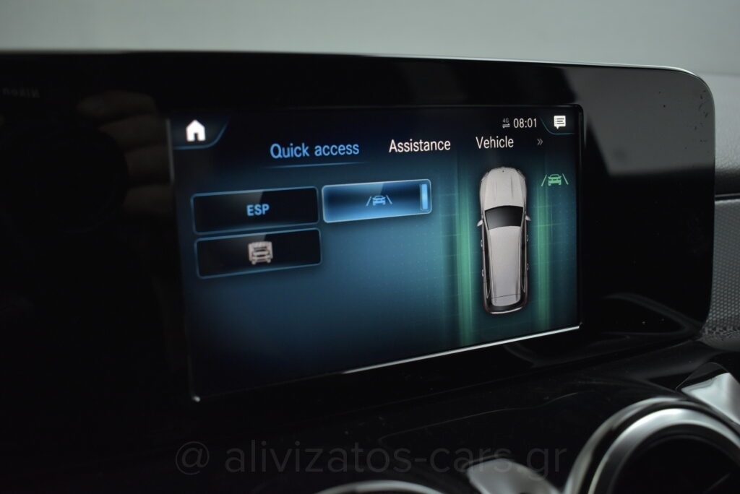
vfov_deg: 40.0
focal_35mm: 33
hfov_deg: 57.2
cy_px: 247
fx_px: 679
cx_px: 370
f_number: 3.8
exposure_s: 1/125
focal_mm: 22
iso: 1600
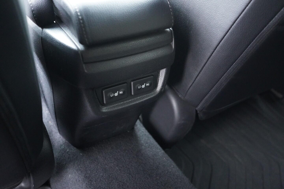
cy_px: 94
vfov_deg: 36.9
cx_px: 142
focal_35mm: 36
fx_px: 284
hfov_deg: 53.1
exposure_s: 1/40
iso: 6400
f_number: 2.8
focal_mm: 24
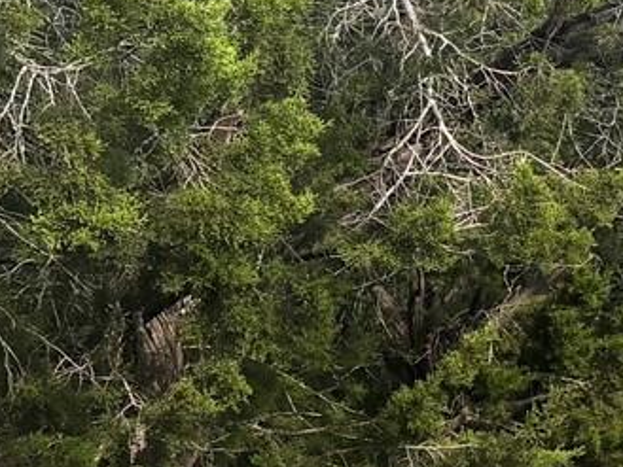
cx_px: 1352
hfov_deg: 10.8
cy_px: 546
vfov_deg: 9.1
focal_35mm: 162
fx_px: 2917
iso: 50
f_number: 1.6
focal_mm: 5.96
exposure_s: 1/1337
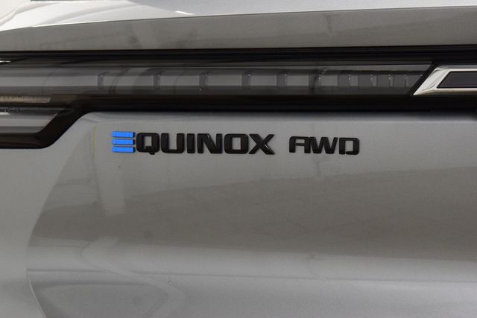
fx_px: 1391
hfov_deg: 19.5
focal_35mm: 105
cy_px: 159
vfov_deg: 13.0
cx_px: 238
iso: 1600
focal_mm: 70
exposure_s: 1/30
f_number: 7.1
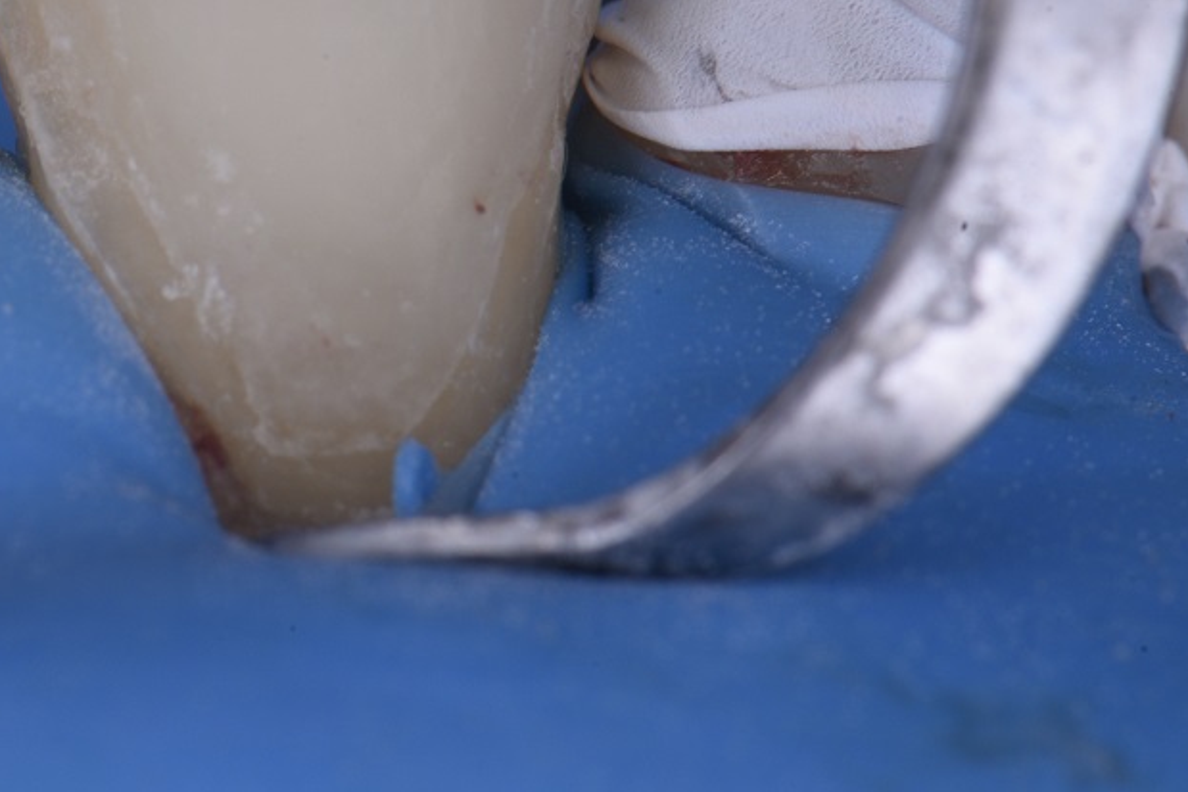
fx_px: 8416
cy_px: 69
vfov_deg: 5.4
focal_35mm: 255
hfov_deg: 8.0
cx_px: -48
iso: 200
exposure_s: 1/200
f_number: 32
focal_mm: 105
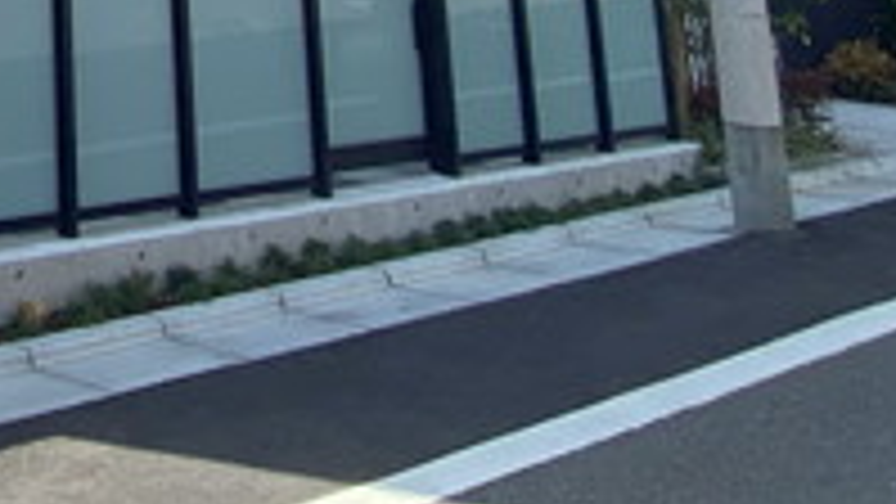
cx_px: -234
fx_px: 1354
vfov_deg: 15.8
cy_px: -544
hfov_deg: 30.0
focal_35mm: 57
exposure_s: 1/578
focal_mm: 1.54
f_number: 2.4
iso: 20
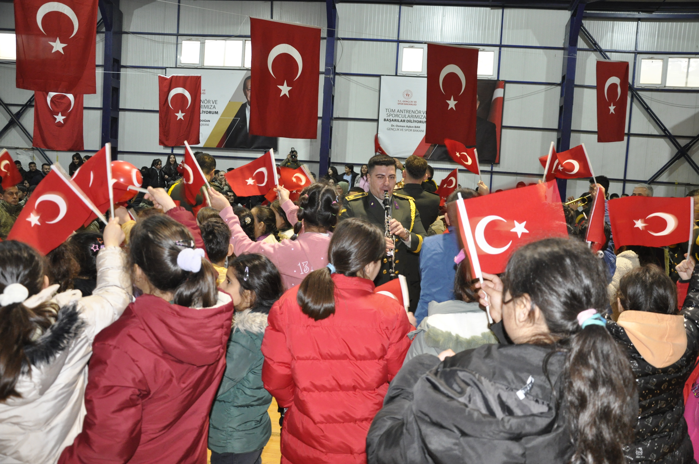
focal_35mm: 32
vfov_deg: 41.6
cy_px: 232
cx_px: 350
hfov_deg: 59.6
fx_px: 611
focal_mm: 21
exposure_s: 1/60
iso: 1250
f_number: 4.5
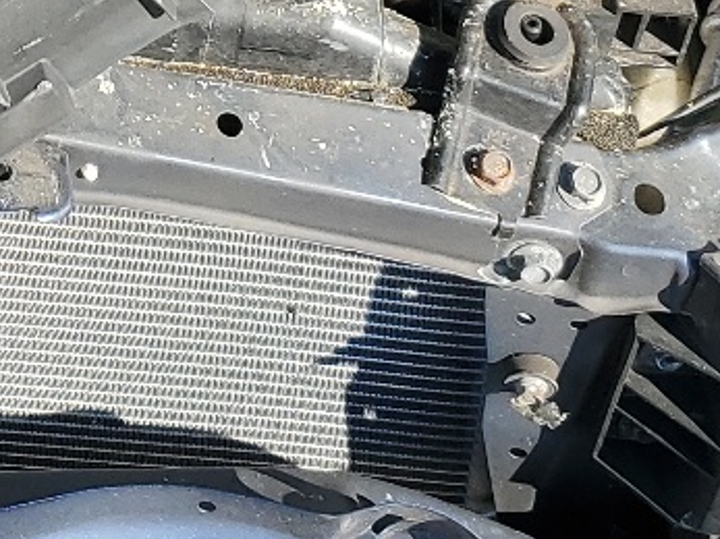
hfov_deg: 16.0
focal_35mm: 120
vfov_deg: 11.8
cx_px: -39
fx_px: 2495
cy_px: -288
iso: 50
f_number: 1.5
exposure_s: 1/1250
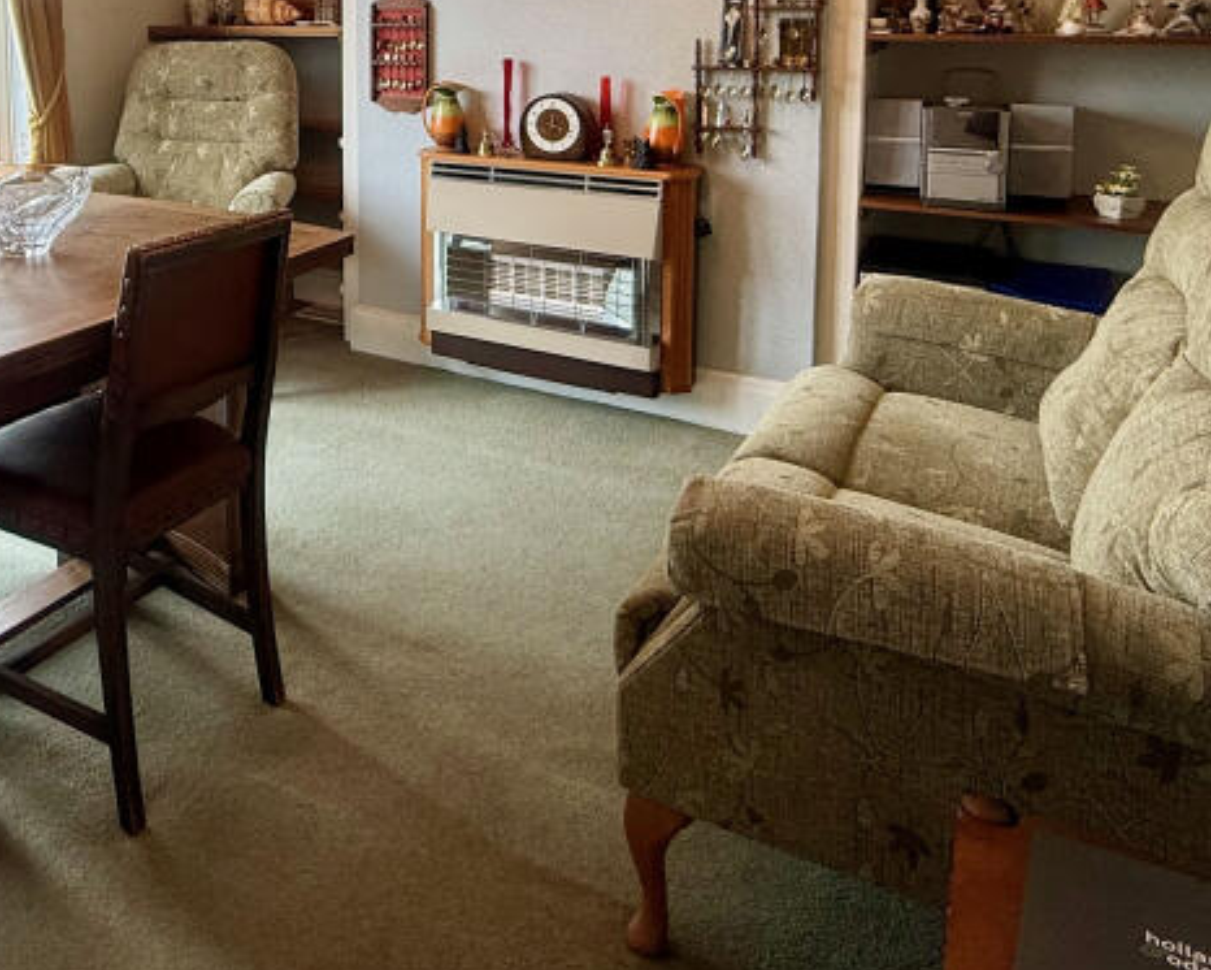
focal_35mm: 30
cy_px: 91
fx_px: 1075
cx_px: 275
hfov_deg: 55.4
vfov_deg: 44.1
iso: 100
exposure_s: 1/100
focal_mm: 2.22
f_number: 2.2
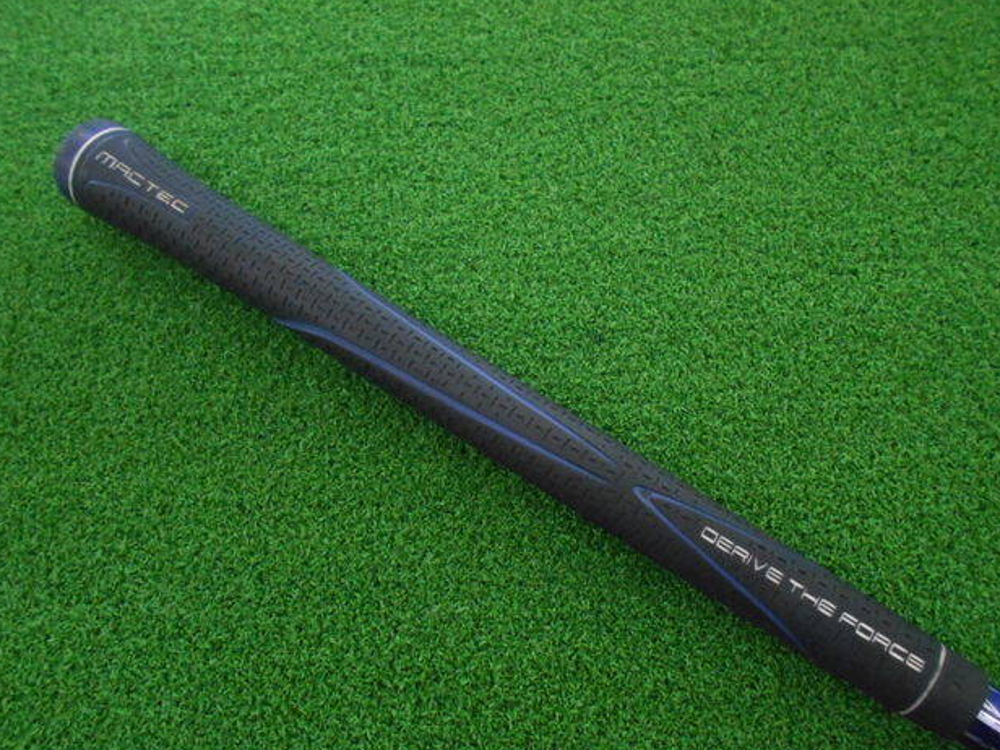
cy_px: 385
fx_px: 780
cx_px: 513
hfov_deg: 65.3
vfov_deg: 51.3
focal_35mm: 27
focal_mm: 4.6
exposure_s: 1/160
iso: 800
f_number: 3.2
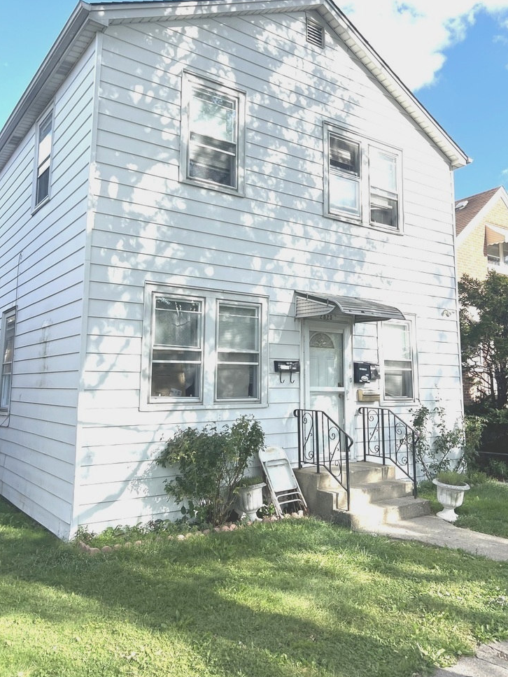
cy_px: 304
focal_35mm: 29
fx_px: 567
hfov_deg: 48.2
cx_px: 269
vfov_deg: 61.5
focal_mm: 5.7
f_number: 1.5
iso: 50
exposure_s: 1/3077
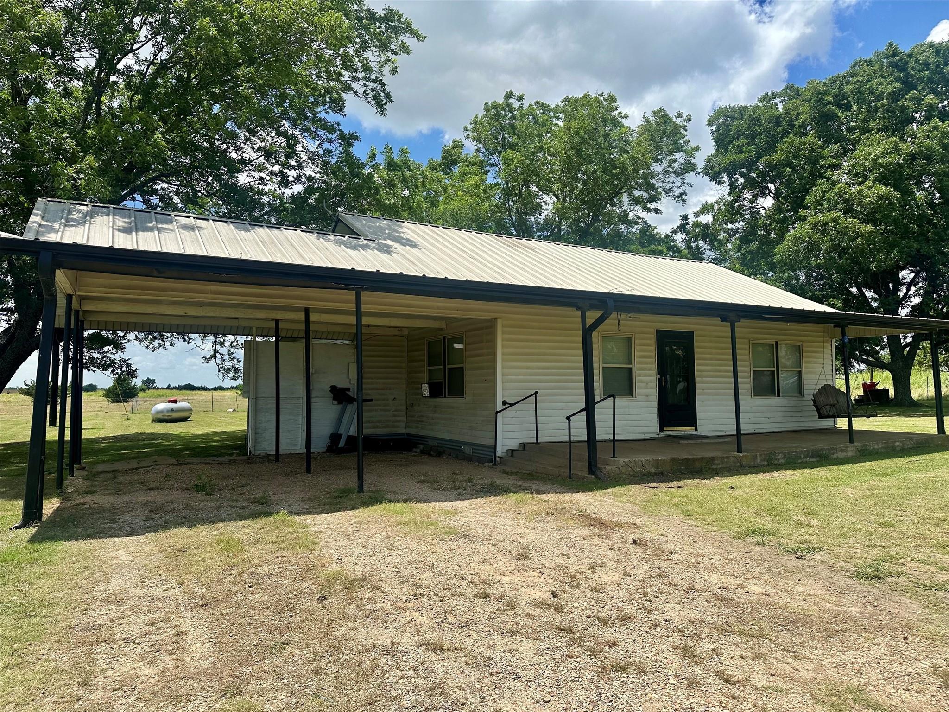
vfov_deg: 56.8
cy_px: 356
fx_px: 658
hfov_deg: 71.6
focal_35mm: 24
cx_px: 474
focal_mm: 6.86
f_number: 1.78
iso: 80
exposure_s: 1/5525
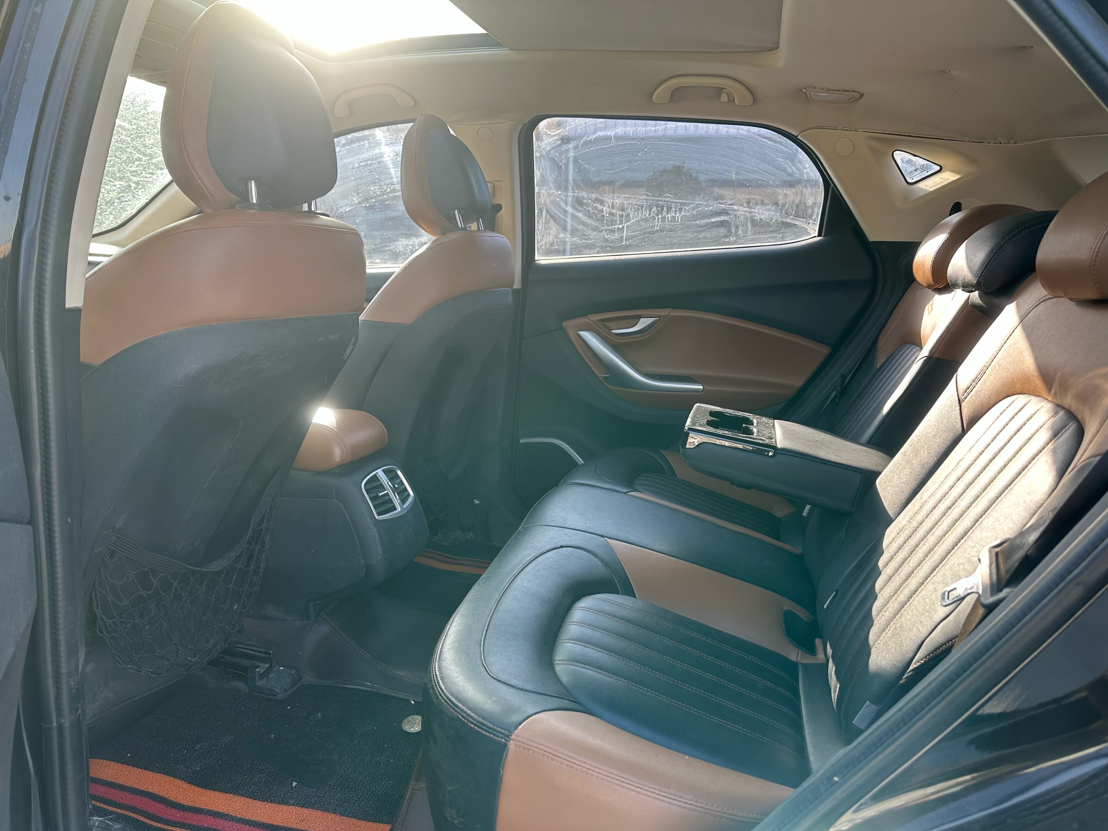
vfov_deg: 56.8
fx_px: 768
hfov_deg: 71.6
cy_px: 416
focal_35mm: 24
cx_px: 554
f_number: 1.78
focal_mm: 6.86
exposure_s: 1/254
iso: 80
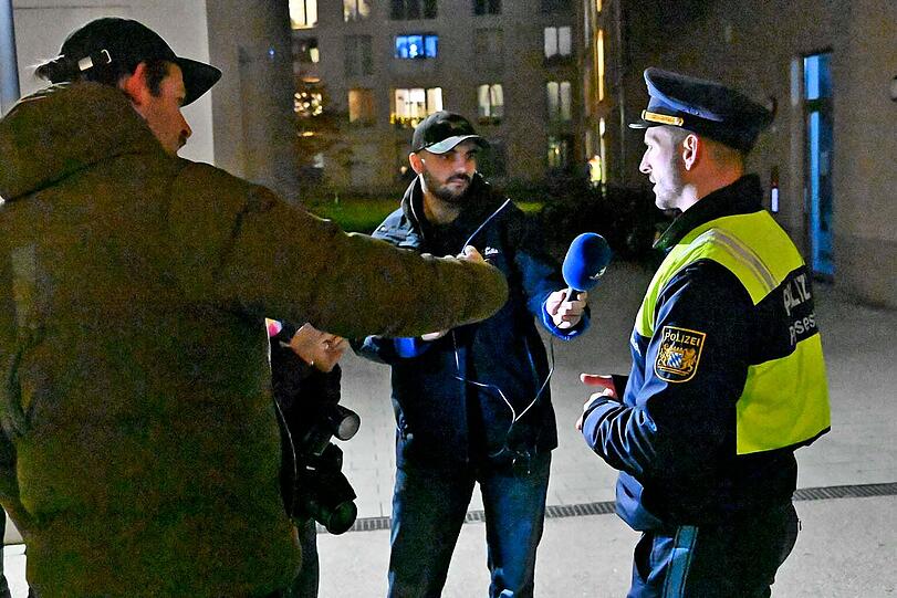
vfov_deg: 36.9
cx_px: 448
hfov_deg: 53.1
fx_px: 897
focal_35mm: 36
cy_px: 299
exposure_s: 1/100
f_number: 5
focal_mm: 36
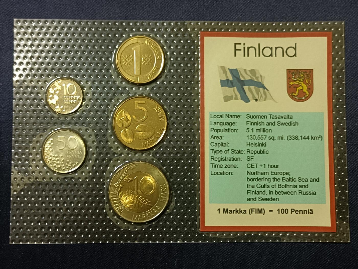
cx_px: 179
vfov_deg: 37.7
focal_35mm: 38
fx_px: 393
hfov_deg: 49.0
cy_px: 134
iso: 1080
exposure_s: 1/30
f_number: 1.8
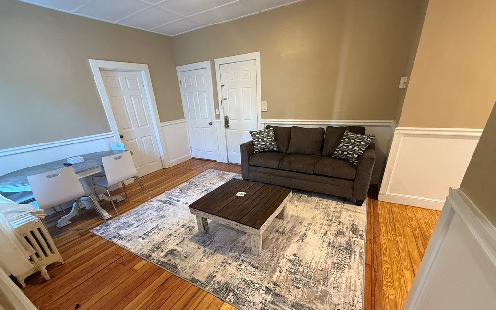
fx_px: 203
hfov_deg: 101.5
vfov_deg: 74.0
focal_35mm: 15
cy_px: 185
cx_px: 247
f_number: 2.2
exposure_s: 1/60
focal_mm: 2.22
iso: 400
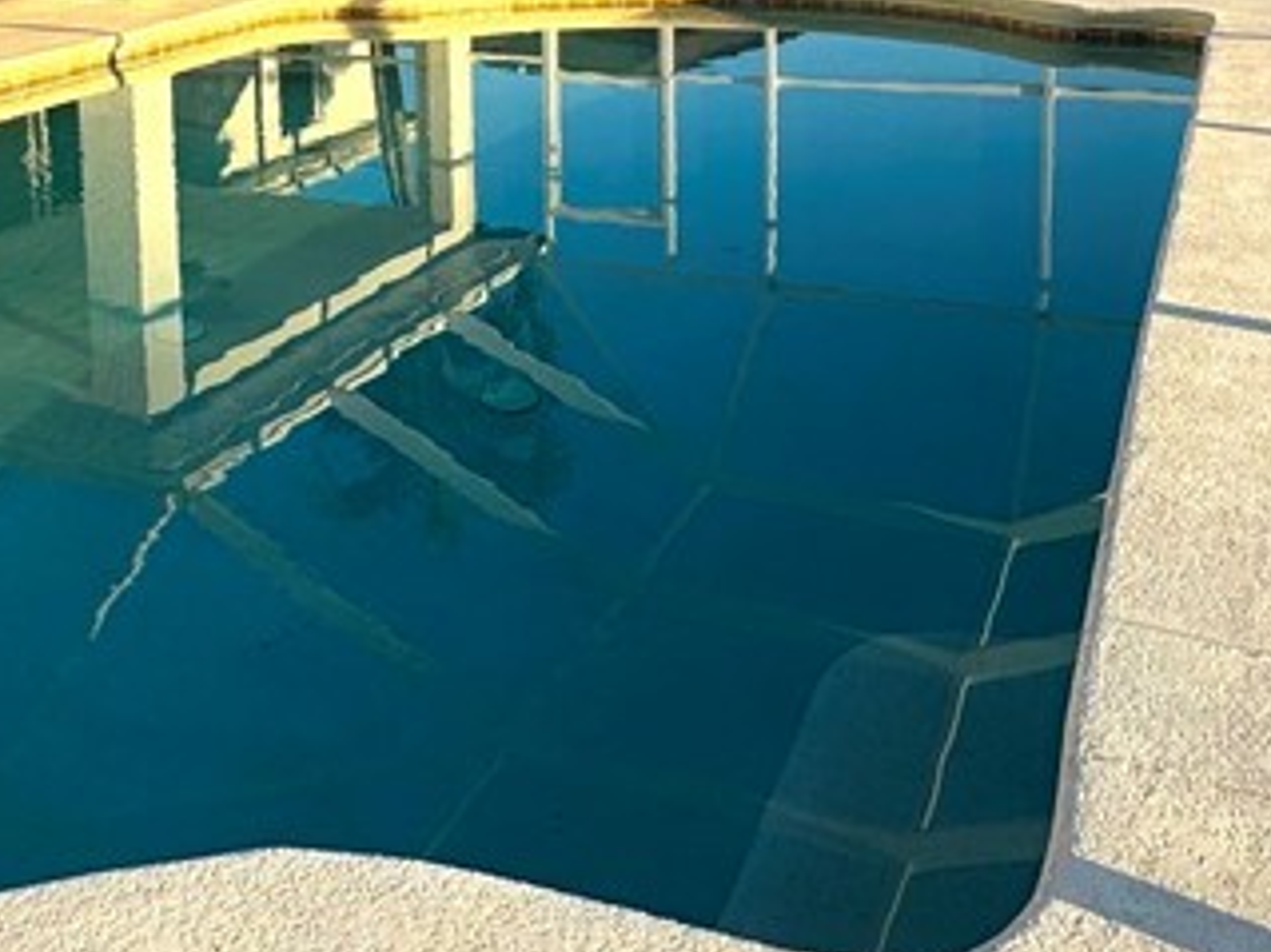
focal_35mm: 45
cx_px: 147
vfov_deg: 30.1
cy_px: 20
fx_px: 1652
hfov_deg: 39.3
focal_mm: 2.22
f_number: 2.2
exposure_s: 1/980
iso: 40
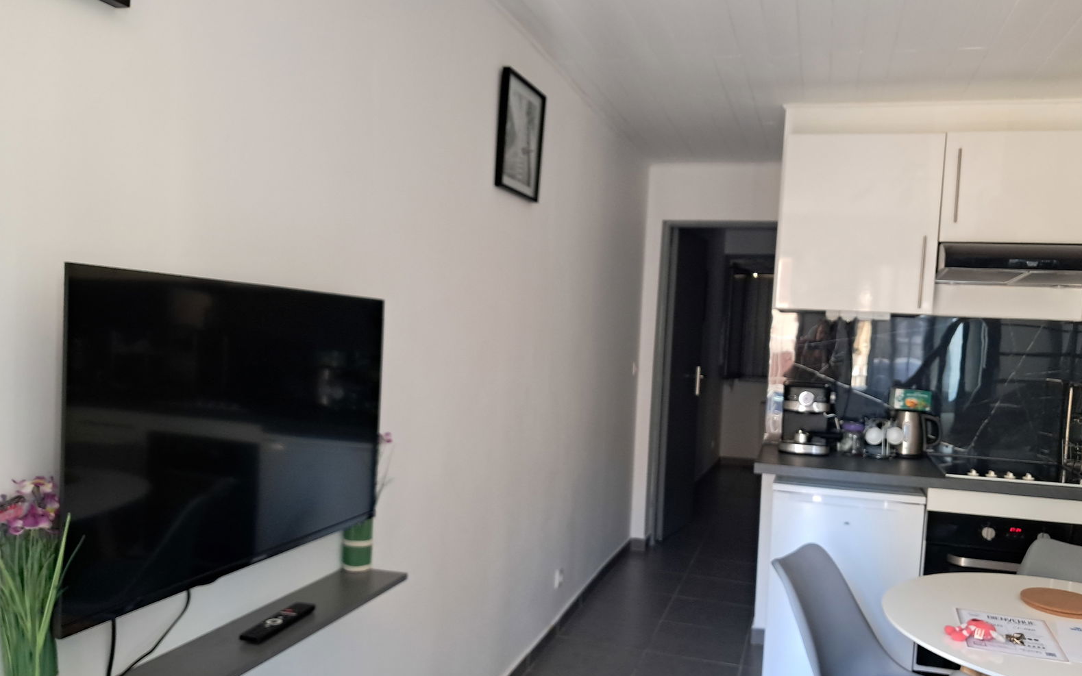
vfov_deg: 43.0
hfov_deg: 64.6
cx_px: 543
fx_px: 855
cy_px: 394
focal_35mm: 29
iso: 500
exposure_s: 1/40
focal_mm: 4
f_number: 1.8
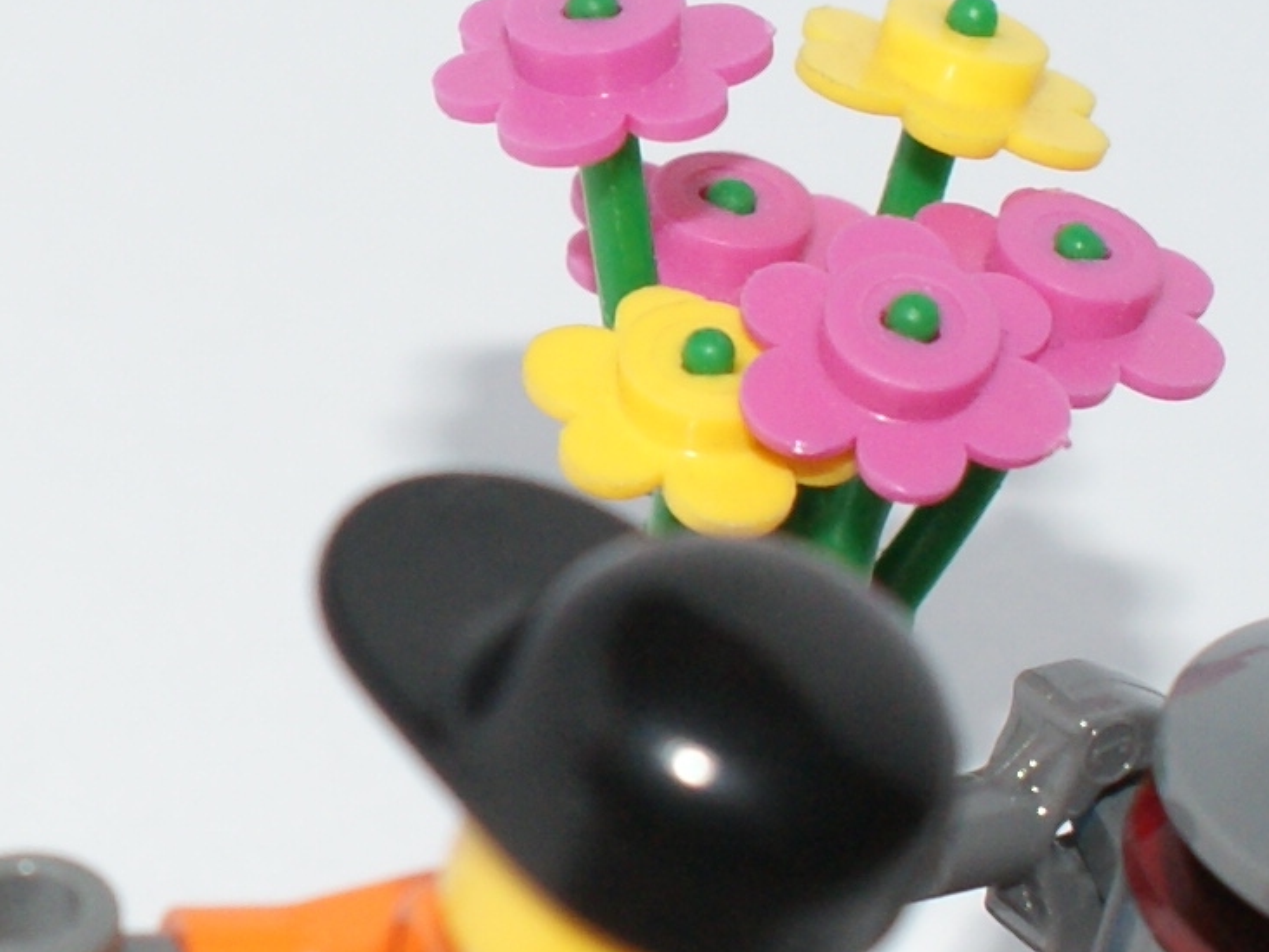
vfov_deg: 6.5
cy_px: 246
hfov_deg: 8.5
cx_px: -489
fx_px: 8395
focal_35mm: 229
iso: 400
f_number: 6.3
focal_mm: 30
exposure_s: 1/60
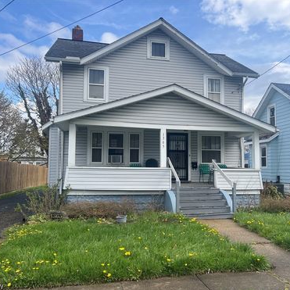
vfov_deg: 52.5
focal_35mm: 31
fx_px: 294
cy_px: 146
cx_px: 159
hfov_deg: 52.4
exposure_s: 1/1553
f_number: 1.5
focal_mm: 5.7
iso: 50
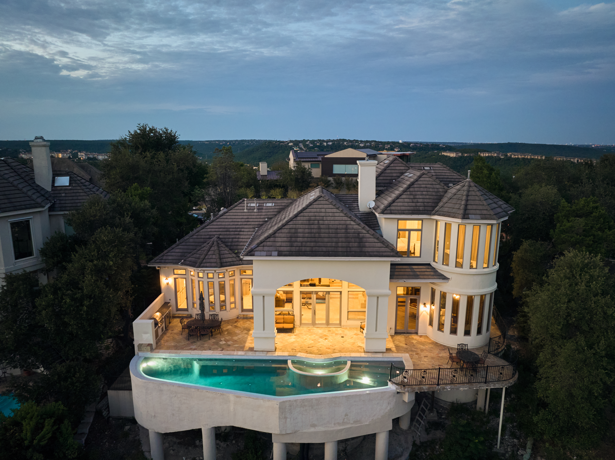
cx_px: 308
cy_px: 230
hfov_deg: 71.6
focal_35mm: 24
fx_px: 426
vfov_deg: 56.8
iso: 610
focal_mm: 12.29
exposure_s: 1/10
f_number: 2.8
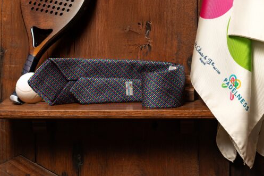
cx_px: 139
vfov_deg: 10.9
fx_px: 924
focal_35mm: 126
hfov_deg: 16.3
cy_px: 59
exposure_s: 1/250
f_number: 7.1
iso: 250
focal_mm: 90
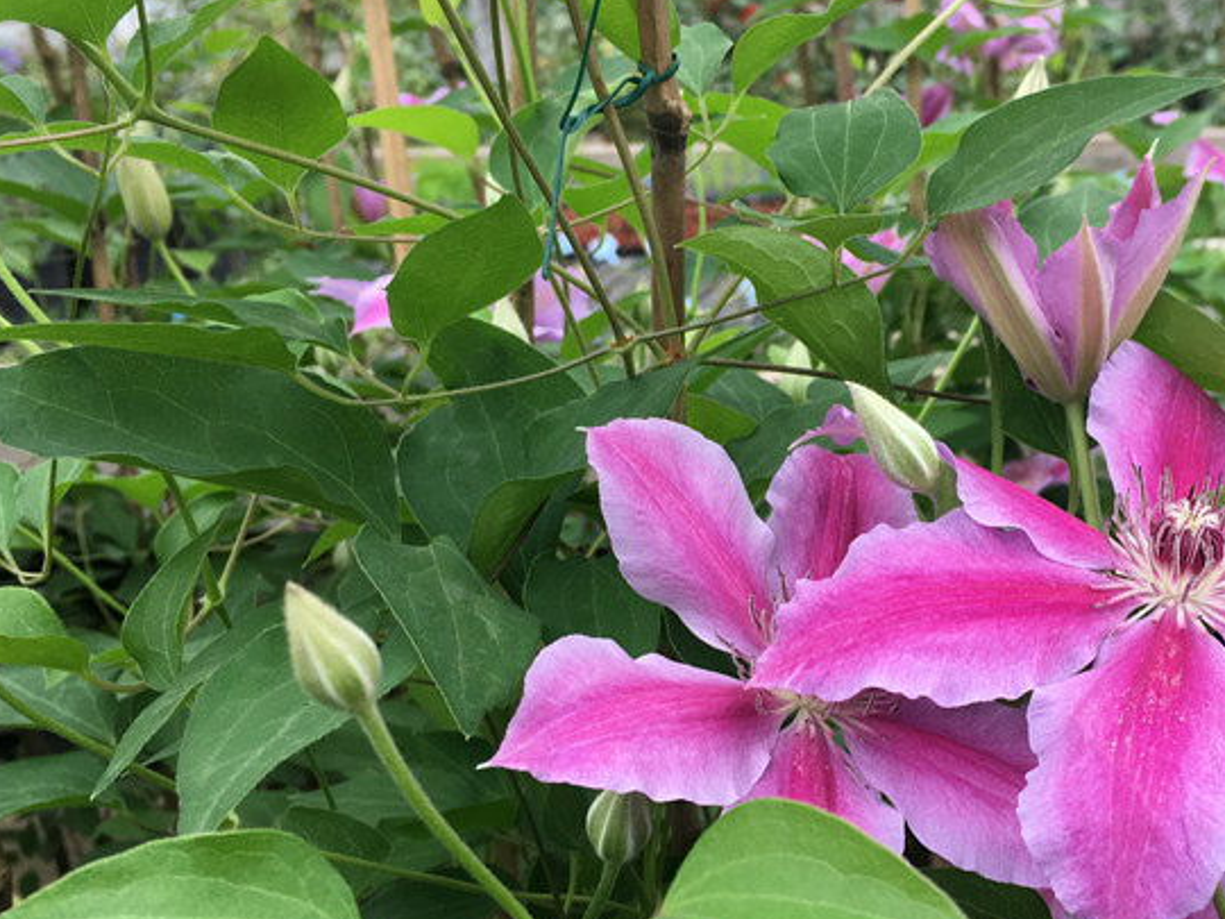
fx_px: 1522
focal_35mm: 43
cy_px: 526
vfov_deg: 33.5
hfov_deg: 42.9
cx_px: 864
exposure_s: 1/100
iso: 32
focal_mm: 4.15
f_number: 2.2
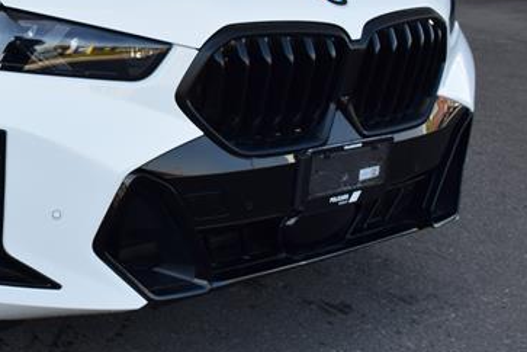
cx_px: -3
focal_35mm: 76
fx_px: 1114
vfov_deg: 17.8
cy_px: 92
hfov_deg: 25.3
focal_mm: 23
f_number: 9
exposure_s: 1/160
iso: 400
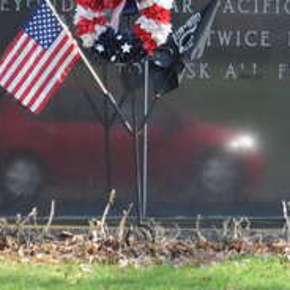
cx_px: 342
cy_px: -61
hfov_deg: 5.7
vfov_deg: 5.7
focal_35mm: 304
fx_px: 2880
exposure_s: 1/160
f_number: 6.3
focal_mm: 55
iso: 200
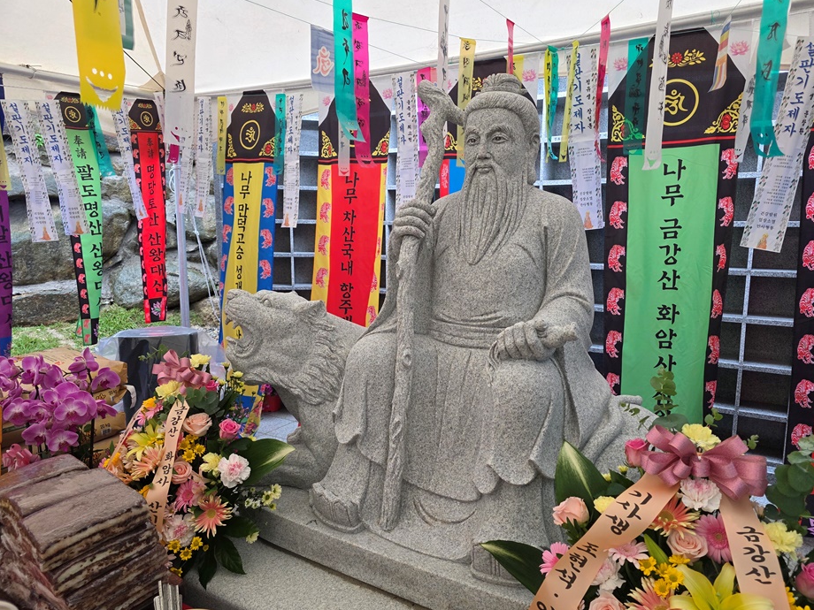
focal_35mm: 24
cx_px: 423
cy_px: 308
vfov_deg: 56.8
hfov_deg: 71.6
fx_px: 564
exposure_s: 1/180
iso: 200
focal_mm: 6.3
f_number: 1.7
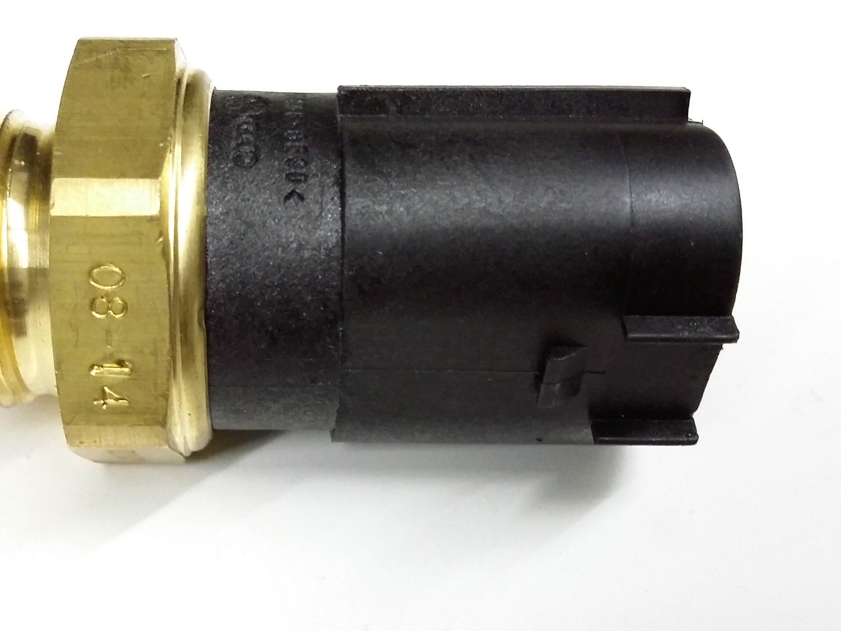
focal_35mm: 46
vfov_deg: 31.5
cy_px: 328
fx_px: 1118
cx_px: 289
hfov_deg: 40.8
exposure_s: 1/15
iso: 320
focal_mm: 3.4
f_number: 2.4
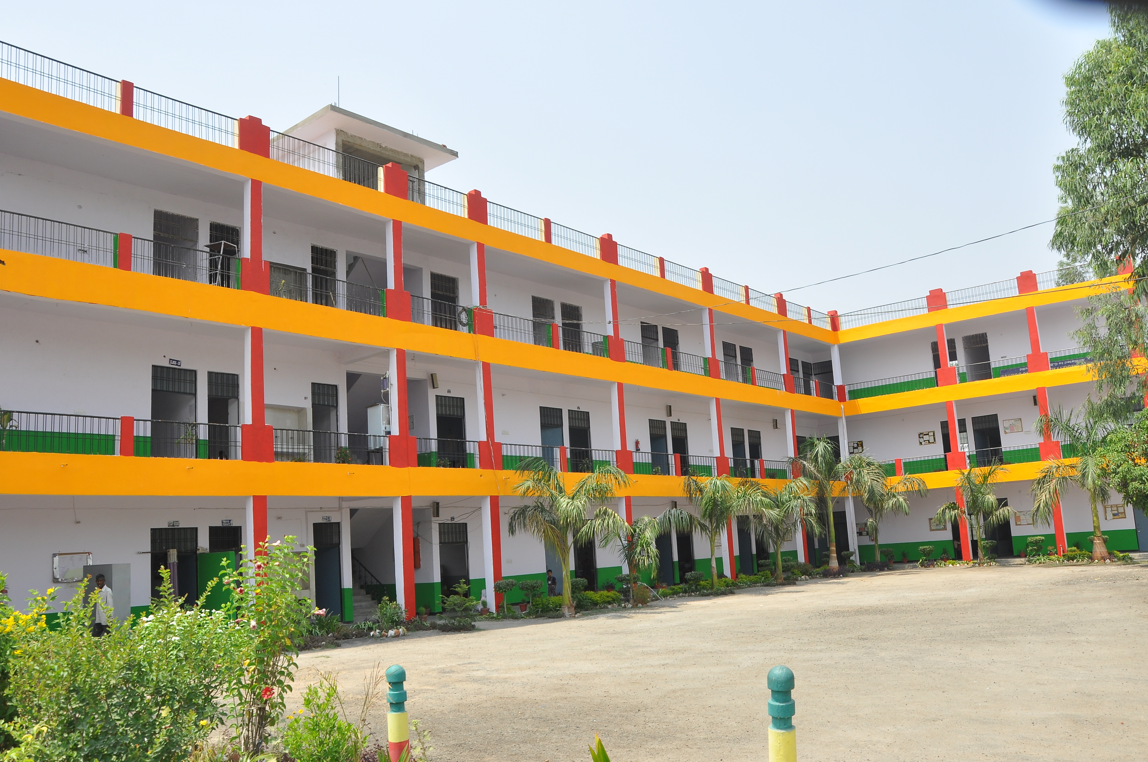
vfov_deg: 46.3
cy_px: 369
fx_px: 892
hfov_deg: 65.5
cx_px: 554
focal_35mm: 28
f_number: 10
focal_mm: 18
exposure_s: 1/200
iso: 200
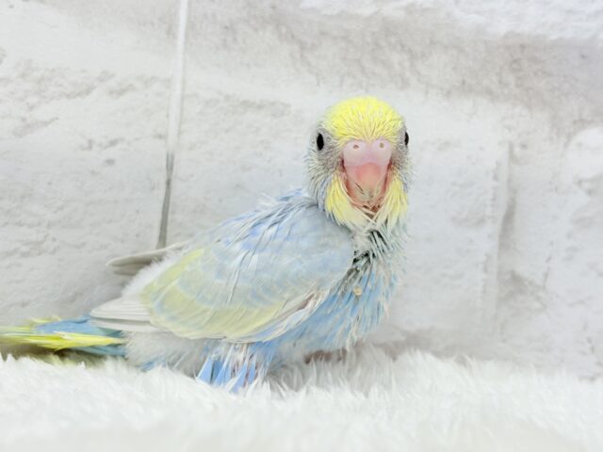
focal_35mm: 52
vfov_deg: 28.0
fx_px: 906
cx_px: 302
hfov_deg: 36.8
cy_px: 226
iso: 64
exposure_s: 1/100
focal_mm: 5.96
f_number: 1.6
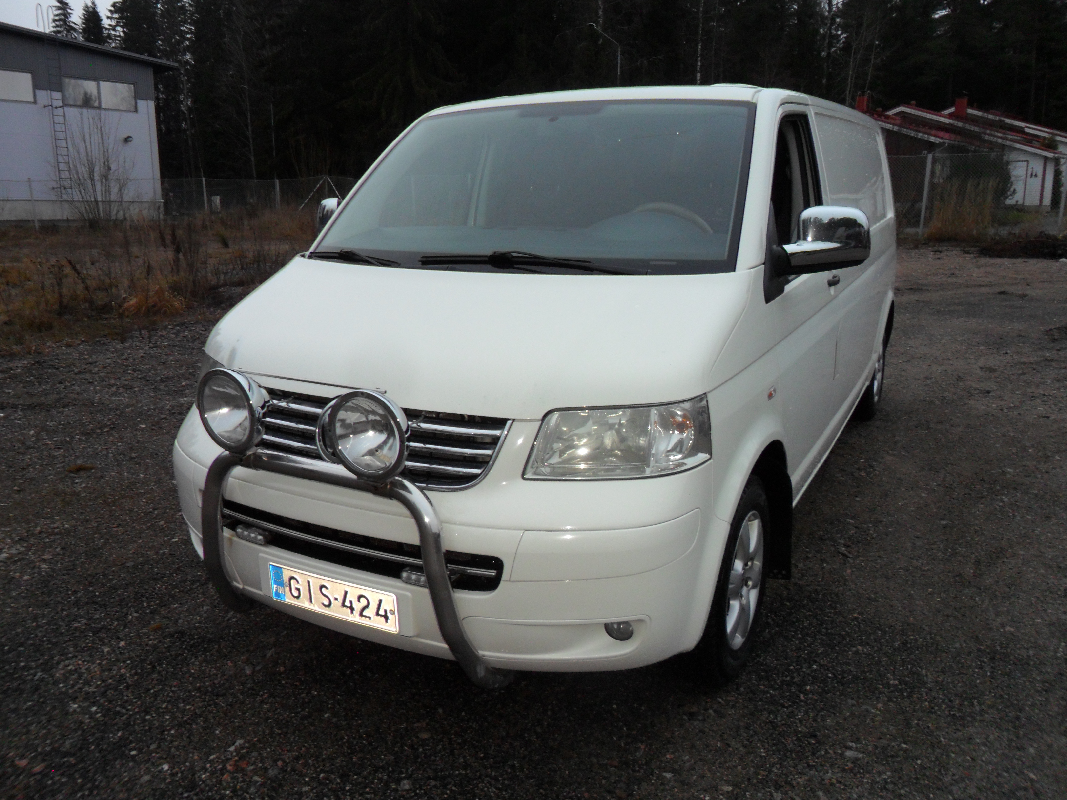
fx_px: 832
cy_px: 400
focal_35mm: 27
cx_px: 534
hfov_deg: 65.3
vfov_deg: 51.4
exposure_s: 1/45
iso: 80
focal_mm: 4.9
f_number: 3.5
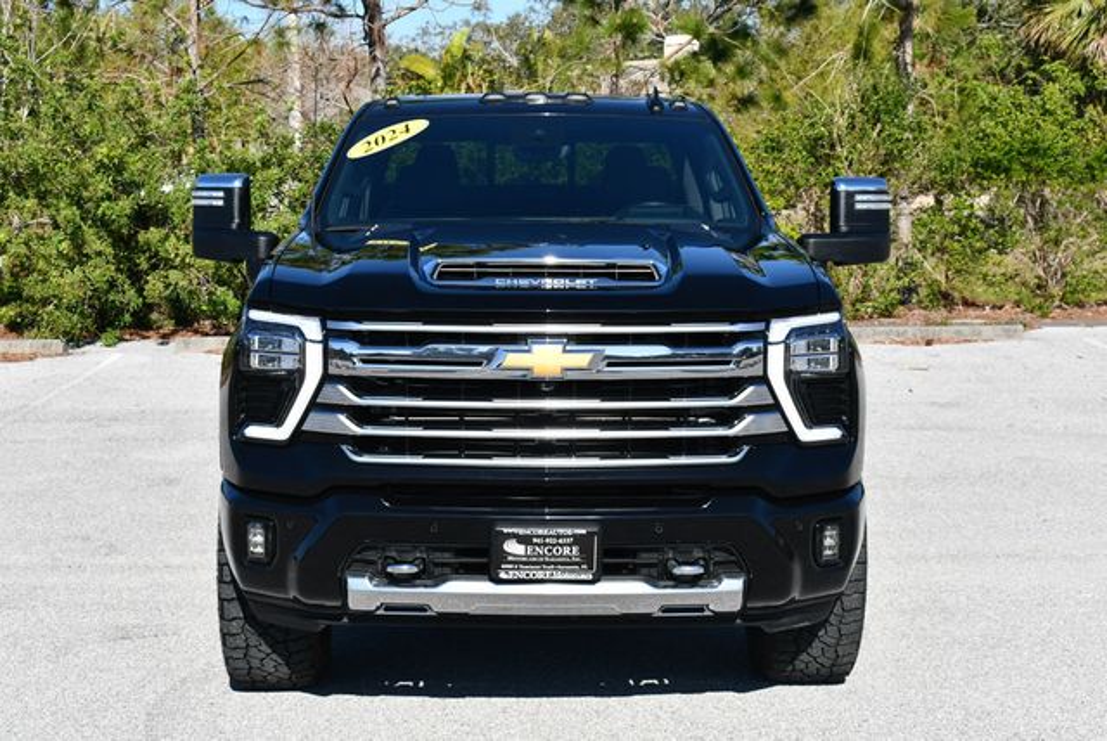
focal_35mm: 64
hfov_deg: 31.4
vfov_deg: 21.3
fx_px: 1970
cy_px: 370
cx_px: 554
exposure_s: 1/250
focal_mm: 32
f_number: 8
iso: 100
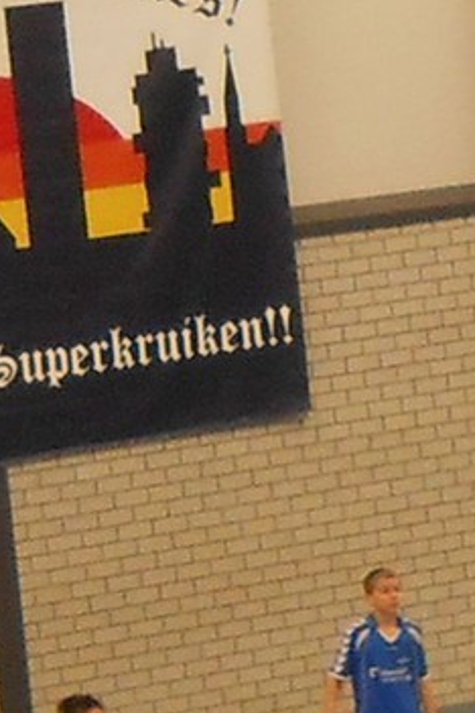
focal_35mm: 91
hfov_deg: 14.9
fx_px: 1801
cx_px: 412
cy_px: 771
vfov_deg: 21.3
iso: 200
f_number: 3.8
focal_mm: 5.3
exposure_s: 1/30
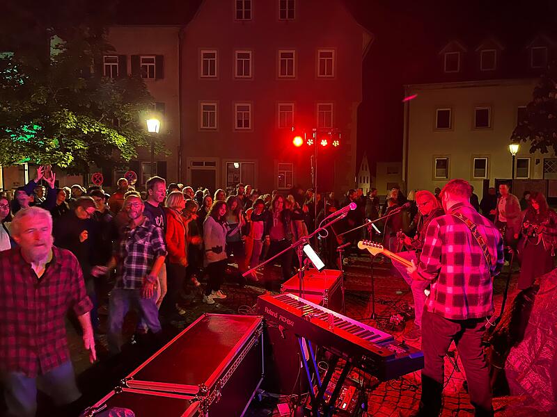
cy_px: 208
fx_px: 418
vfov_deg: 53.1
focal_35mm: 26
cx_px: 278
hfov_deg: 67.3
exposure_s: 1/23
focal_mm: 5.1
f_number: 1.6
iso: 1250
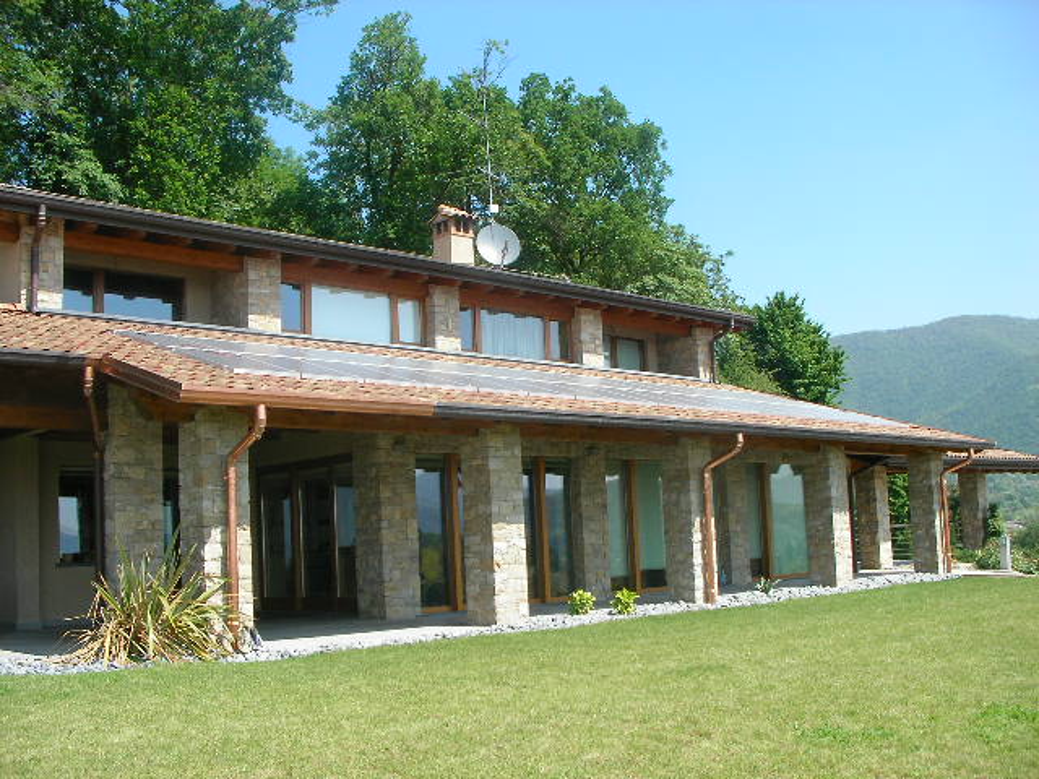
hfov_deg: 49.0
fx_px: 1141
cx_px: 520
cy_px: 390
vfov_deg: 37.7
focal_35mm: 38
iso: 50
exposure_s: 1/204
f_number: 4.5
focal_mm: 6.3
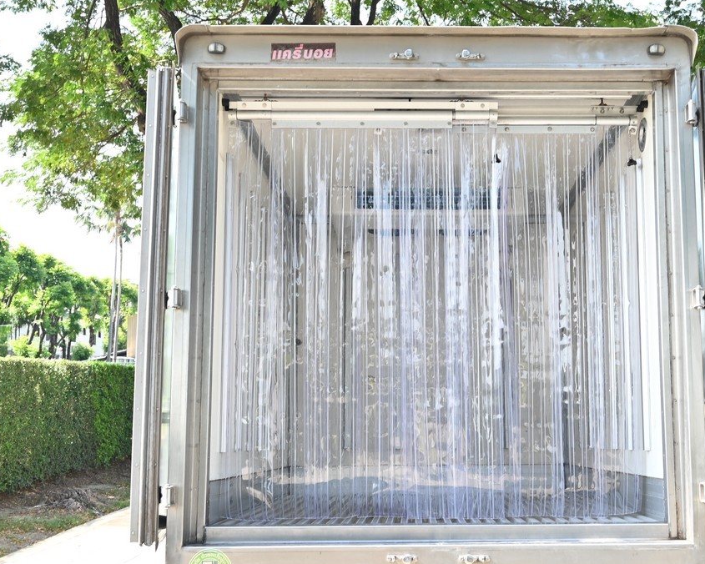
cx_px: 440
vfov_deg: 34.1
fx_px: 918
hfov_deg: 41.7
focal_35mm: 44
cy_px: 304
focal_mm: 24
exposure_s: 1/60
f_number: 6.7
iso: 100
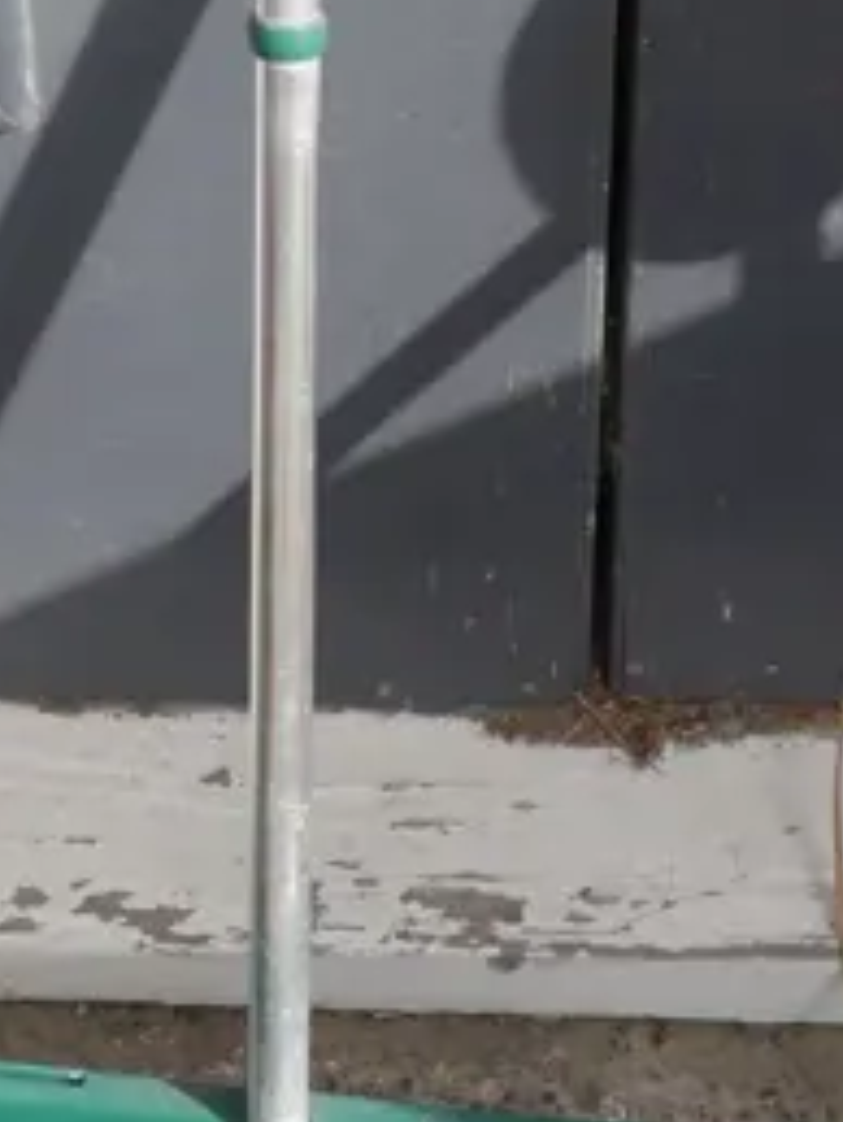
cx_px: -154
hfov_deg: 10.2
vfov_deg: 13.6
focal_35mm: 143
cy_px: 0
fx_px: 4636
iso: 200
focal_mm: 18
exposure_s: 1/320
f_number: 7.1
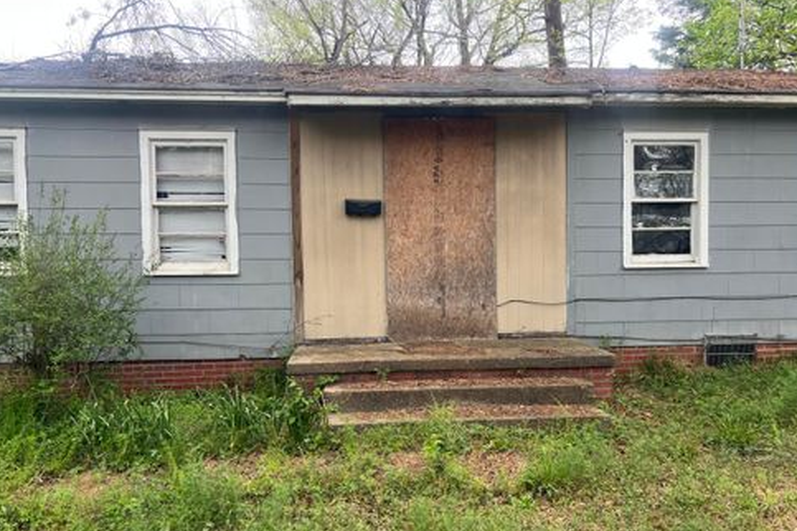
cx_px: 404
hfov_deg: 65.5
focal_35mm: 28
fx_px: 620
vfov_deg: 46.4
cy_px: 286
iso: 50
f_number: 1.5
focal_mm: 5.7
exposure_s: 1/473
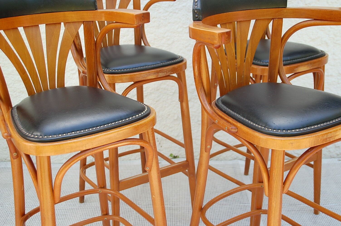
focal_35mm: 52
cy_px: 113
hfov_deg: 37.9
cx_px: 170
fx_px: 497
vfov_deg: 25.7
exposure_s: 1/125
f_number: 5.6
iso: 250
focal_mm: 35
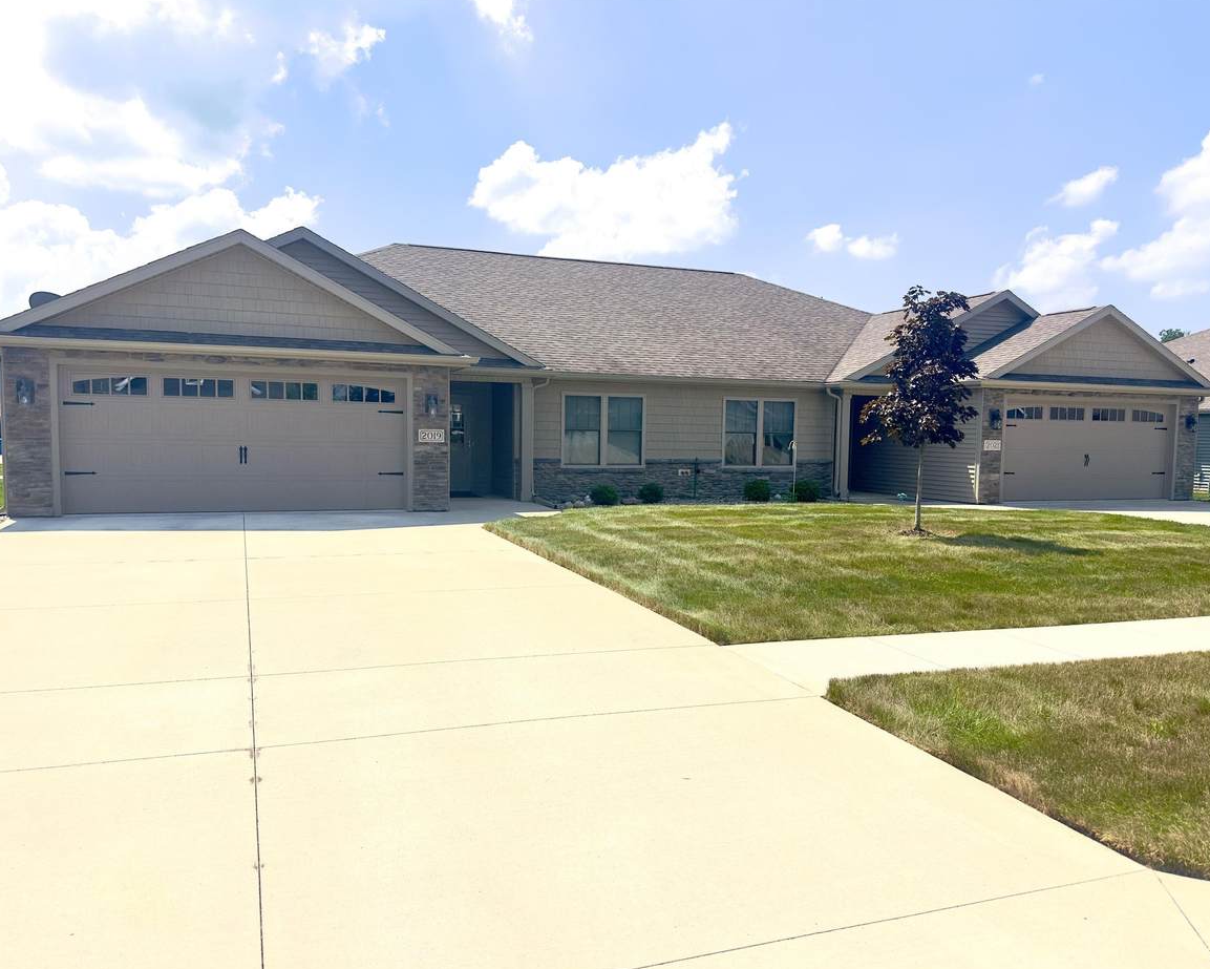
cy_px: 497
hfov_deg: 66.0
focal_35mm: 26
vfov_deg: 54.9
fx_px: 931
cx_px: 613
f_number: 1.78
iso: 100
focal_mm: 6.86
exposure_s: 1/11628
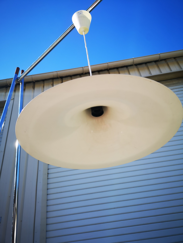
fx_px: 190
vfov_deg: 65.3
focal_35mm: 27
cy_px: 122
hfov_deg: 51.4
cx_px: 92
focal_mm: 5.58
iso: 50
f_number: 1.8
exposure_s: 1/859
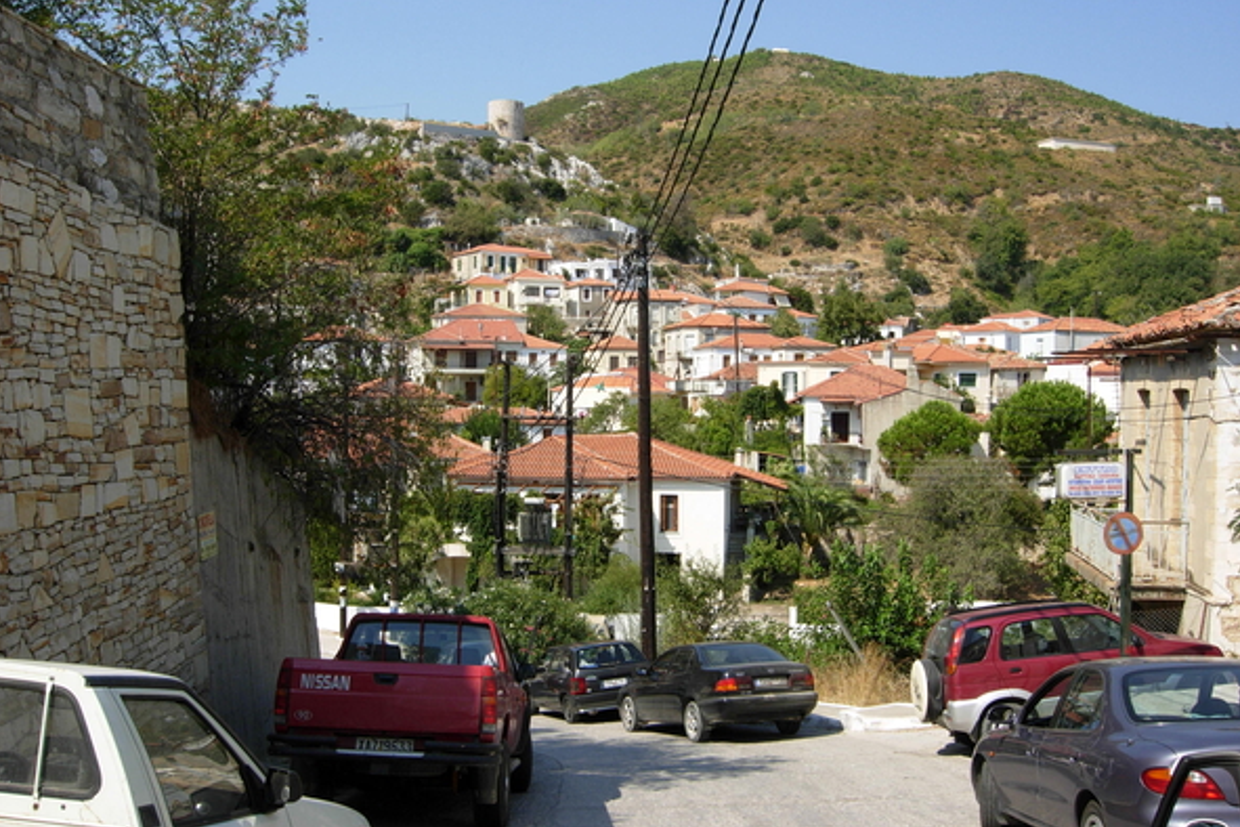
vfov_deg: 35.0
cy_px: 384
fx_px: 1309
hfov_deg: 50.7
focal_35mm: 38
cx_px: 617
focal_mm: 7.5
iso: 50
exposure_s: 1/296
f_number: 6.1
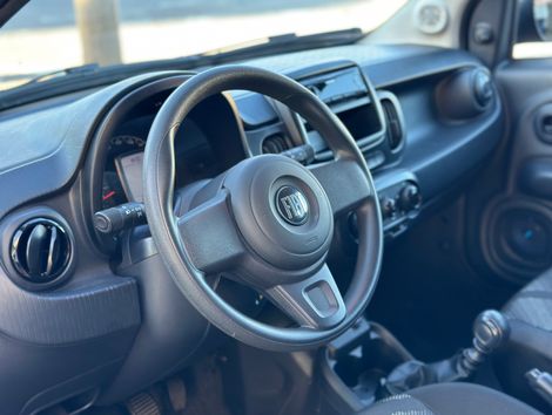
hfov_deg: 39.6
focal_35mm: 48
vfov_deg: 30.3
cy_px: 208
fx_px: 767
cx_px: 276
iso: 125
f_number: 1.78
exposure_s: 1/60
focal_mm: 6.86
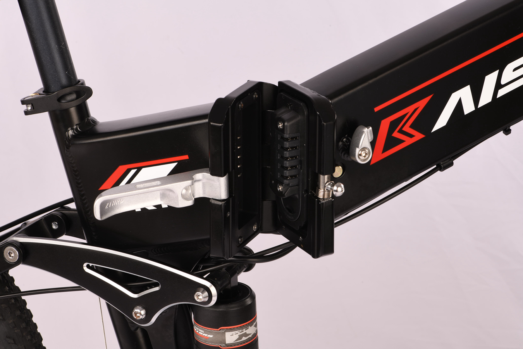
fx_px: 1525
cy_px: 174
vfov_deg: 13.0
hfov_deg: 19.5
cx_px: 262
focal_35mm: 105
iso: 100
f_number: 25
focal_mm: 105
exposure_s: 1/100
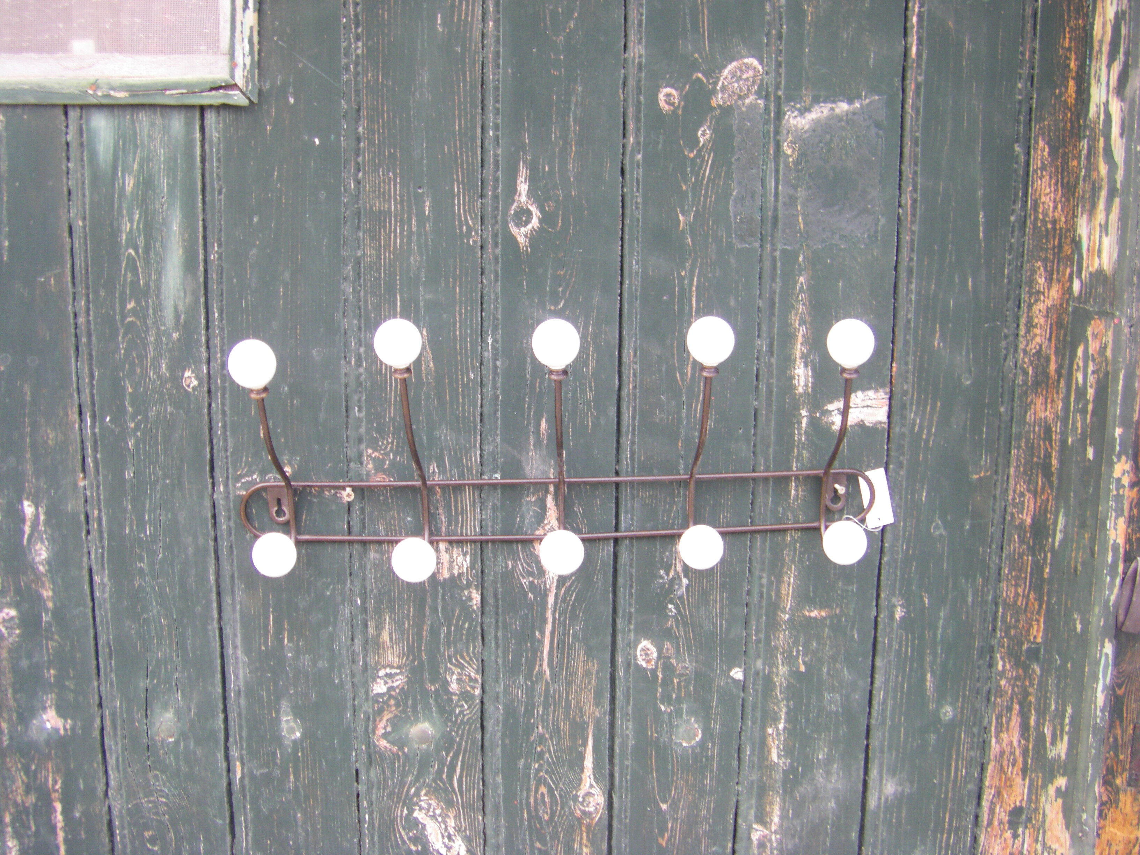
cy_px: 428
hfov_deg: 49.0
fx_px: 1251
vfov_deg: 37.7
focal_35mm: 38
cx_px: 570
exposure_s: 1/50
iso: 160
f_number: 3.5
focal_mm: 6.3
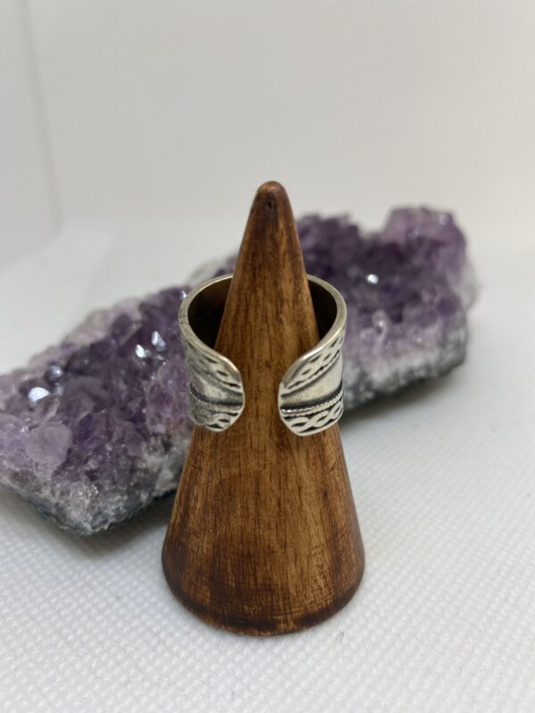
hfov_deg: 53.1
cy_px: 356
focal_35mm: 26
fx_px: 536
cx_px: 268
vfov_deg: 67.3
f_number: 1.8
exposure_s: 1/121
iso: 32
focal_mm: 4.25
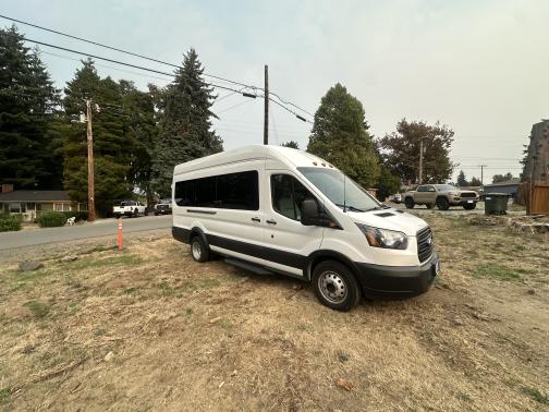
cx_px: 274
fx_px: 222
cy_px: 206
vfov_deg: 85.7
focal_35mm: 14
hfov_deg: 102.1
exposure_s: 1/418
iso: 40
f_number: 2.2
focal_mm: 2.22
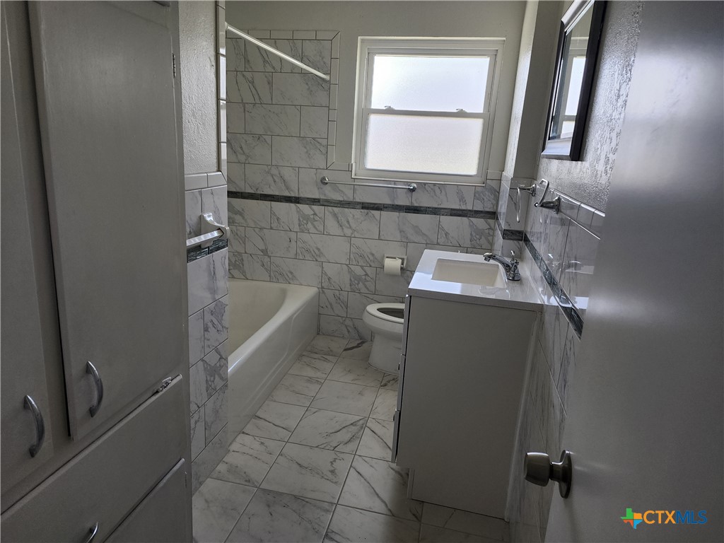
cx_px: 362
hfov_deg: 73.9
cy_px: 272
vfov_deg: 58.9
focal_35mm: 23
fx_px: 481
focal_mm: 6.4
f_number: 1.8
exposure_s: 1/120
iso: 160
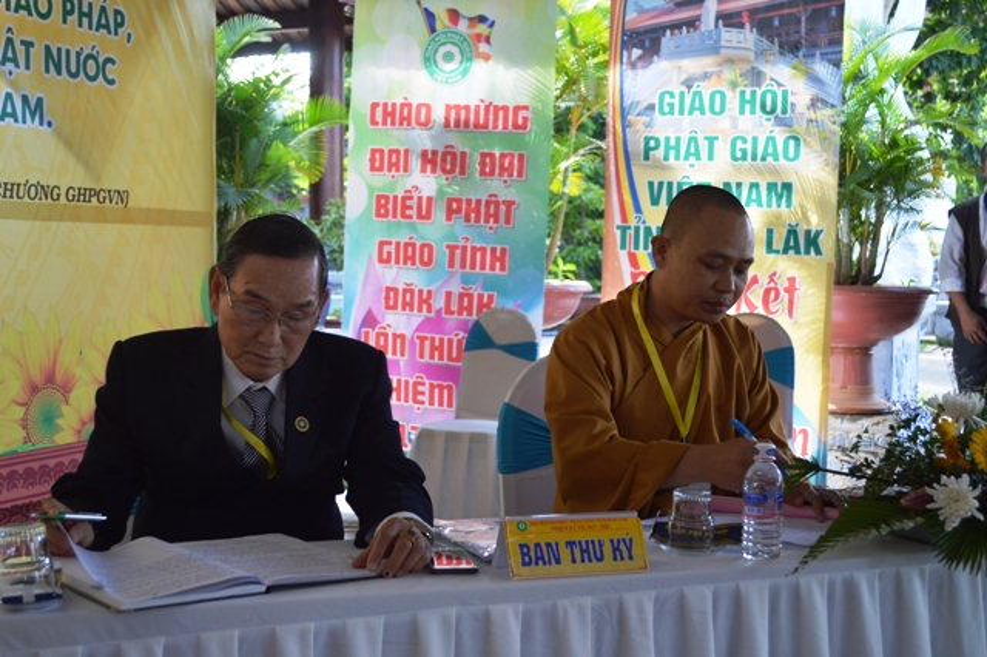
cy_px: 328
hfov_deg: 38.9
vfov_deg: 26.5
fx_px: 1397
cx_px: 494
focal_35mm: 51
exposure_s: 1/125
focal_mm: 34
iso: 400
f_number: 5.6
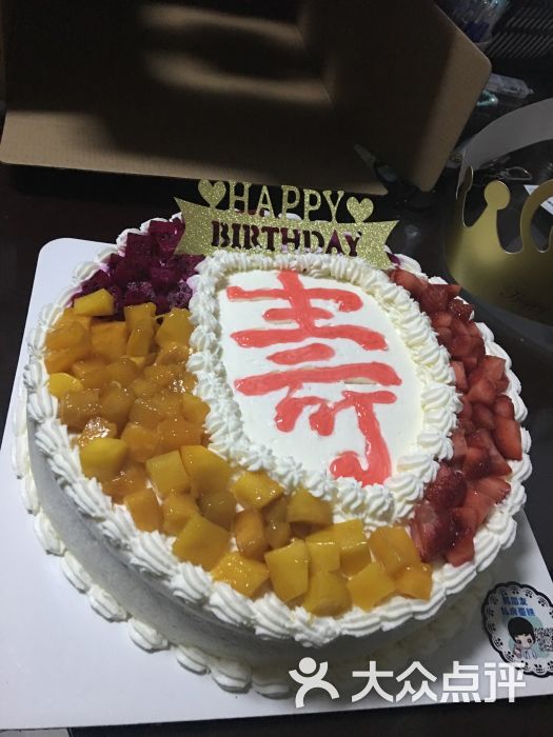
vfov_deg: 61.7
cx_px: 276
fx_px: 618
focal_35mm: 29
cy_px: 368
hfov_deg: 48.2
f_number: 2.2
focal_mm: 4.15
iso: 125
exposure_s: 1/8
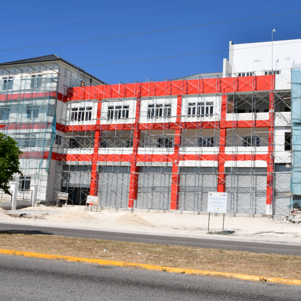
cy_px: 148
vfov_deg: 39.2
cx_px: 196
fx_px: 423
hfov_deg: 38.8
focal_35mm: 43
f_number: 10
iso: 100
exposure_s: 1/400
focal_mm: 22
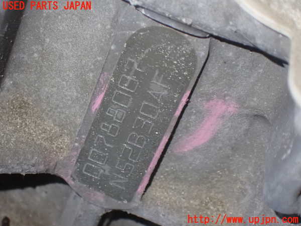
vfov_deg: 14.8
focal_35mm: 100
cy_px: 113
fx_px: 870
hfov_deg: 19.6
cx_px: 150
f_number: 4.9
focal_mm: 18
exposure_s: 1/20
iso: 1600
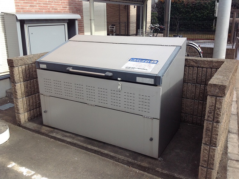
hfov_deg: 52.7
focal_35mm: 35
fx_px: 241
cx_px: 120
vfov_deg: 40.6
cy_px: 90
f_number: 2.4
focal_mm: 4.28
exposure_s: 1/560
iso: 50
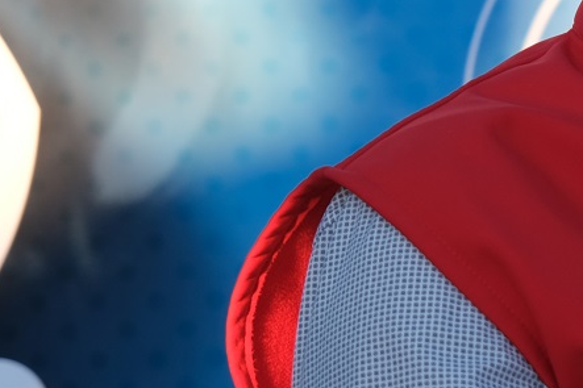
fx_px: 6087
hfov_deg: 5.4
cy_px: 82
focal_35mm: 376
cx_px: 812
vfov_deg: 3.7
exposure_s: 1/200
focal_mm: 74.2
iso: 250
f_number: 4.5
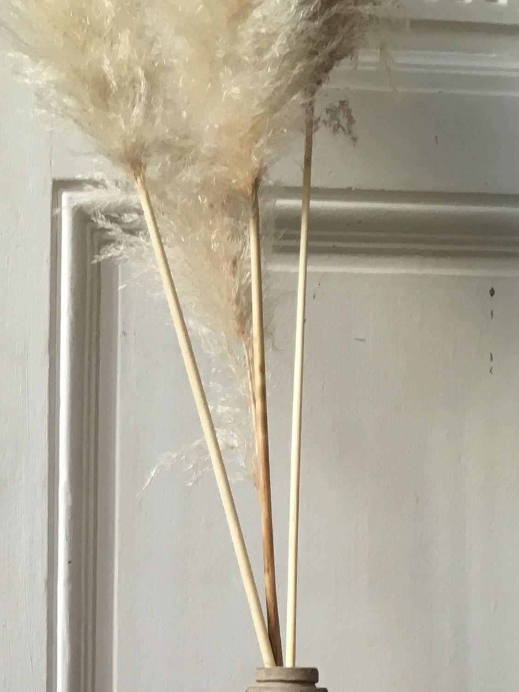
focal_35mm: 78
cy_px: 817
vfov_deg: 23.1
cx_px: -48
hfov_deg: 18.2
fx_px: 1560
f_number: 2.2
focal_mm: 4.15
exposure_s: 1/33
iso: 64
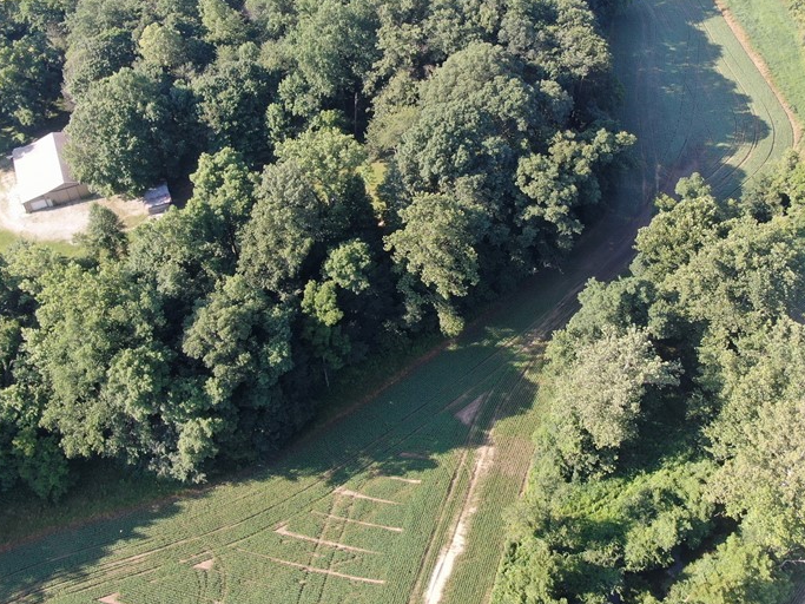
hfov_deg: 51.3
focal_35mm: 36
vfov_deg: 39.4
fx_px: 837
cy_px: 234
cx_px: 440
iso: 100
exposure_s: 1/240
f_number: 2.8
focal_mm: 4.39
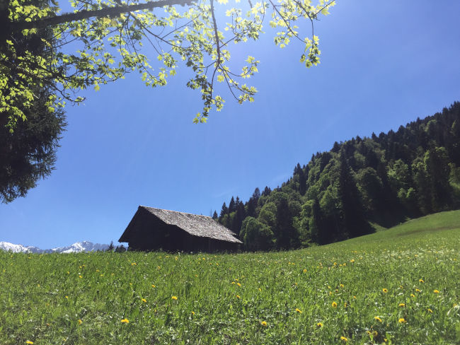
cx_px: 230
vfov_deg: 48.3
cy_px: 172
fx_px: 386
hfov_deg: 61.6
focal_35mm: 29
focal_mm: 4.15
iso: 32
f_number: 2.2
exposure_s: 1/2083
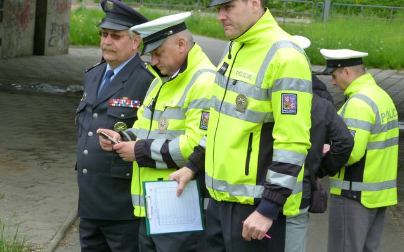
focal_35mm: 146
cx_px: 202
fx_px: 1607
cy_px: 115
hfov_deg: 14.3
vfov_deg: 9.0
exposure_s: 1/160
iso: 250
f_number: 3.6
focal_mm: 24.6
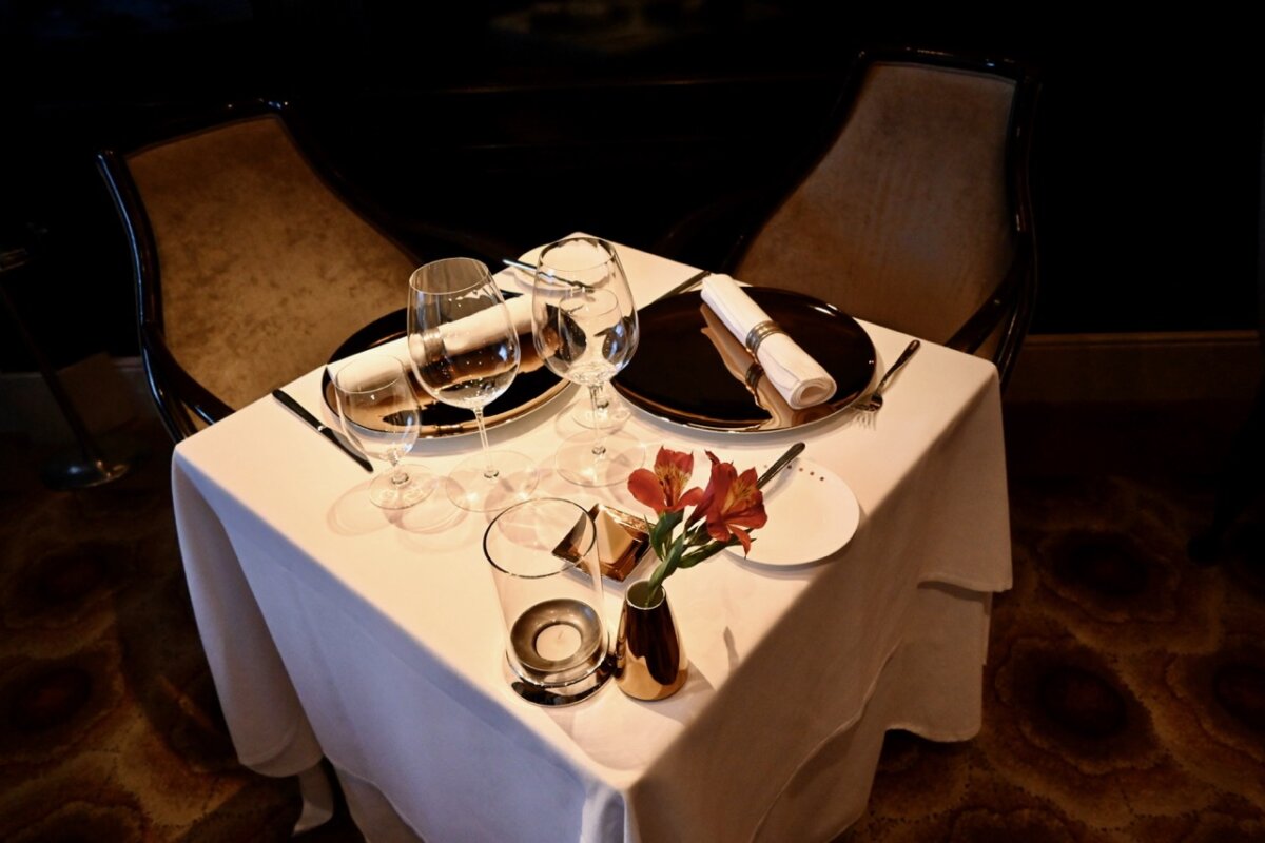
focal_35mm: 24
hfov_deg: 73.7
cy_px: 422
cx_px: 632
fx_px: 843
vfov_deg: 53.1
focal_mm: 16
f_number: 3.5
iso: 3200
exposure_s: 1/125
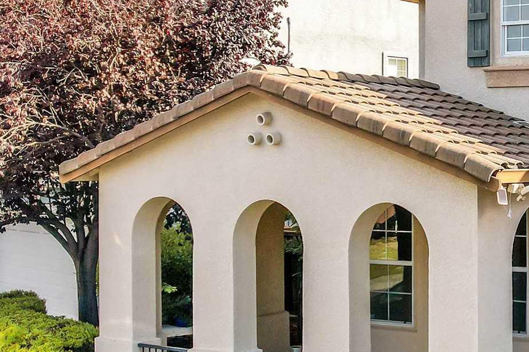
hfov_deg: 25.7
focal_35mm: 73
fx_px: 1072
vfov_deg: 18.7
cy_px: 177
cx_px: 576
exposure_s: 1/1500
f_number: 2.8
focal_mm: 8.38
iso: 100
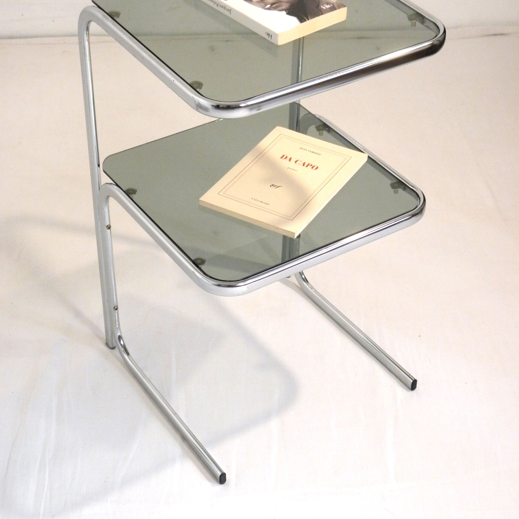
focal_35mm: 70
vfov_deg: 24.6
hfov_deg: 24.7
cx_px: 260
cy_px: 218
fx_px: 1187
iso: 200
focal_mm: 10.6
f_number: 4.1
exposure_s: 1/30
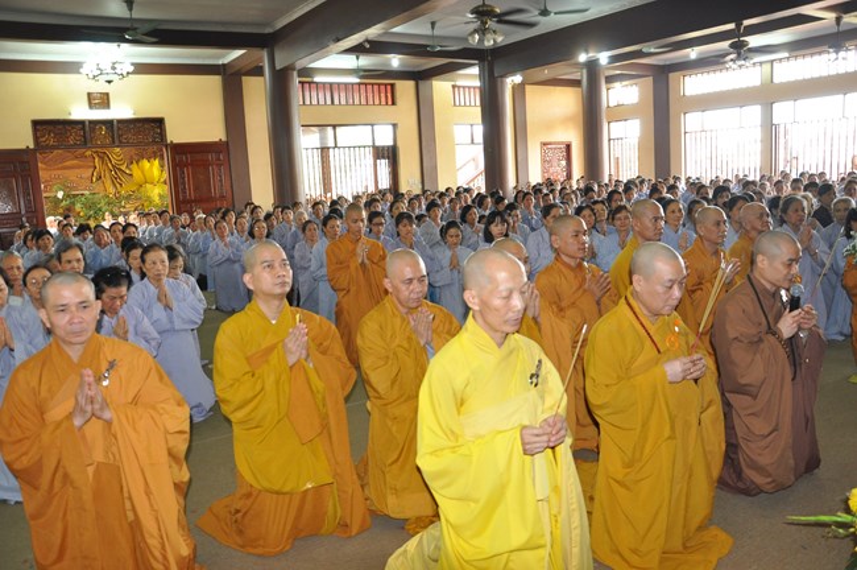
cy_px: 285
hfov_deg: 67.4
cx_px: 428
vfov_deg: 47.8
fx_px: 642
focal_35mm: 27
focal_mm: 18
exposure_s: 1/30
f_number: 3.5
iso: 800
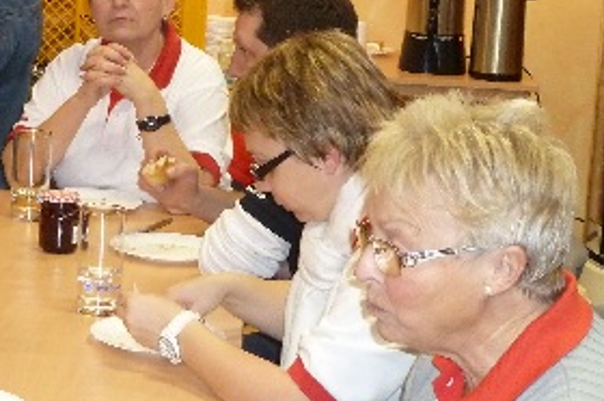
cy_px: 41
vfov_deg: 11.7
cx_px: 123
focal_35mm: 116
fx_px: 1944
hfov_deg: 17.5
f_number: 3.8
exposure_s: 1/30
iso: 400
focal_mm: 8.5
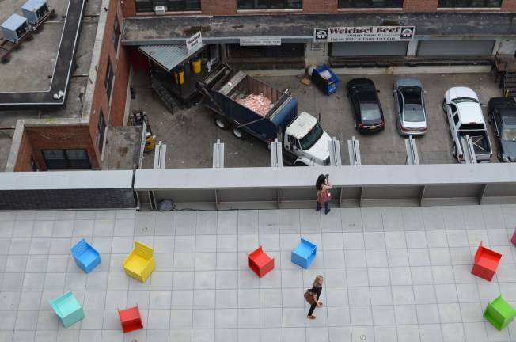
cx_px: 258
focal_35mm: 52
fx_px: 751
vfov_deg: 25.6
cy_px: 171
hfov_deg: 37.9
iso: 125
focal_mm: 35
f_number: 8
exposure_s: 1/250
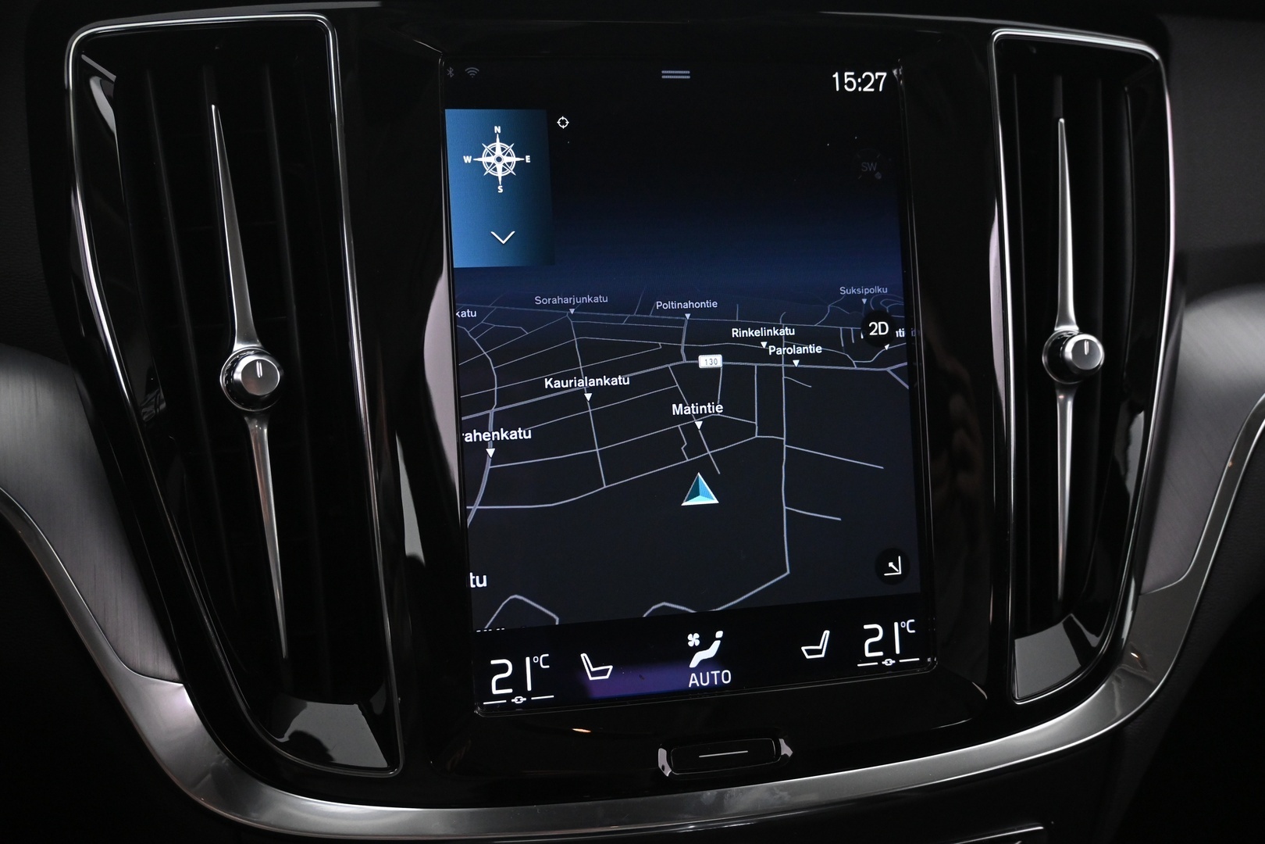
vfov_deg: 40.0
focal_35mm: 33
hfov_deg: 57.2
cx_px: 632
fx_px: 1159
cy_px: 422
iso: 2500
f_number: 4
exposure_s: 1/40
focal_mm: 22
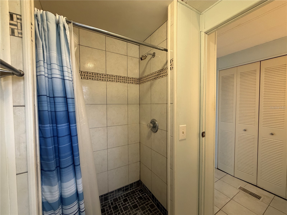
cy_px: 108
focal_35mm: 14
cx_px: 144
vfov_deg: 85.7
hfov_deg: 102.1
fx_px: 116
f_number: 2.2
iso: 320
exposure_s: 1/60
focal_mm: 2.22
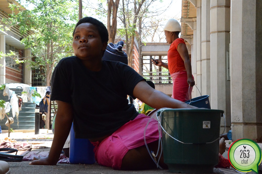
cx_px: 131
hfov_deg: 26.0
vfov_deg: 17.4
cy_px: 87
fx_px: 566
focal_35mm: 78
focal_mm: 52
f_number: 13
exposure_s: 1/500
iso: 5000
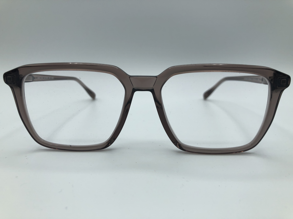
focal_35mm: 28
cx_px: 146
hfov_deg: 63.4
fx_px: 237
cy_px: 110
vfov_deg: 49.7
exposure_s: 1/1033
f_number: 1.8
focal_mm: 4
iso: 32
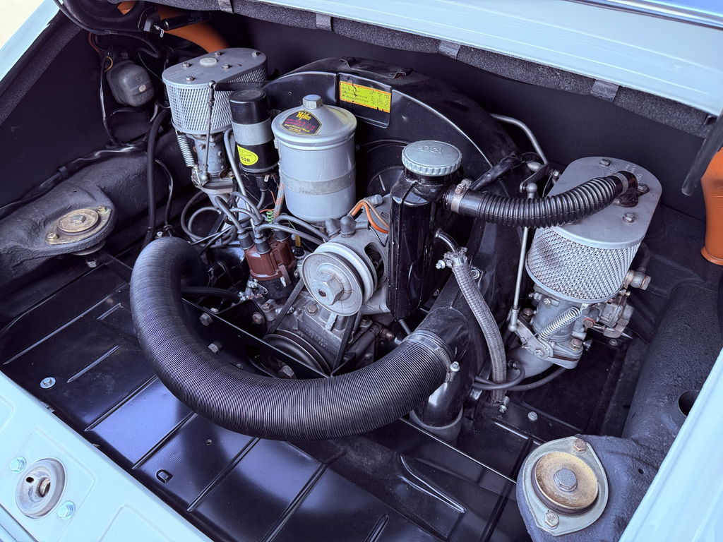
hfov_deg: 71.6
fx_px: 501
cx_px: 362
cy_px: 271
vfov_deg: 56.8
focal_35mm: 24
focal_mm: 6.76
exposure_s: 1/174
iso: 200
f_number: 1.78
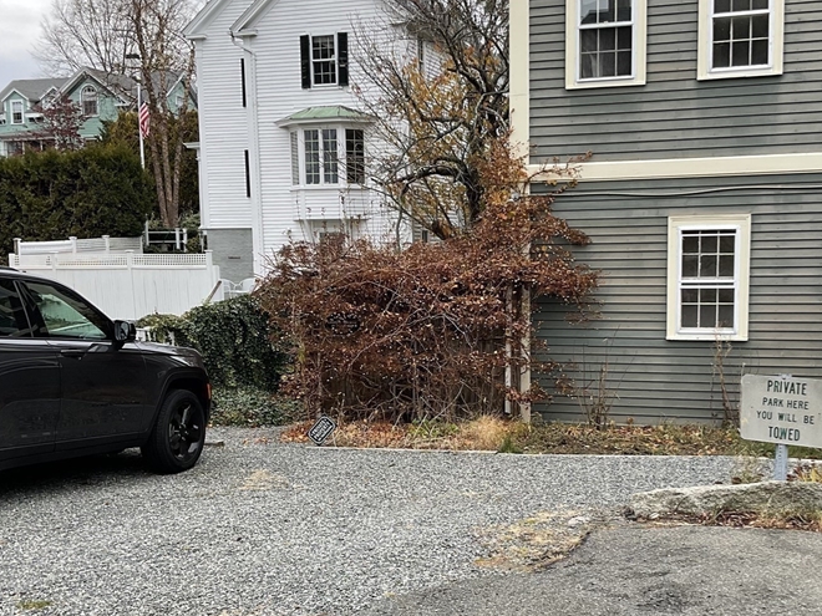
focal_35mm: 45
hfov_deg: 41.9
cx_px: 491
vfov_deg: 32.0
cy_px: 388
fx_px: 1069
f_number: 1.8
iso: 16
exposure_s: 1/216
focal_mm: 3
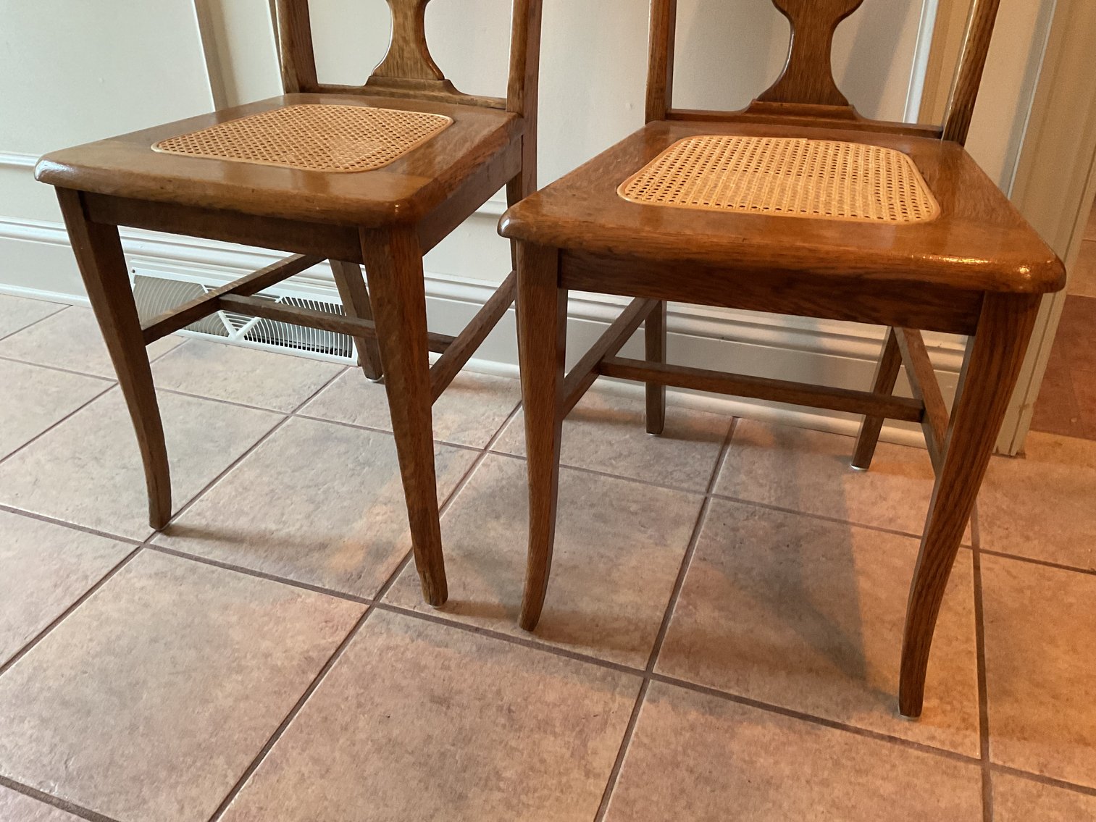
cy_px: 411
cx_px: 548
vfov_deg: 48.2
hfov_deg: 61.7
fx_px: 918
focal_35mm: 29
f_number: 1.8
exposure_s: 1/60
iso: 250
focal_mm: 3
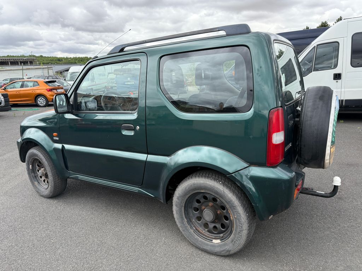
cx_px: 181
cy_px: 136
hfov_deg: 71.6
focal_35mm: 24
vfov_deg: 56.8
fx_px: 251
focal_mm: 6.76
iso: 100
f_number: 1.78
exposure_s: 1/1770
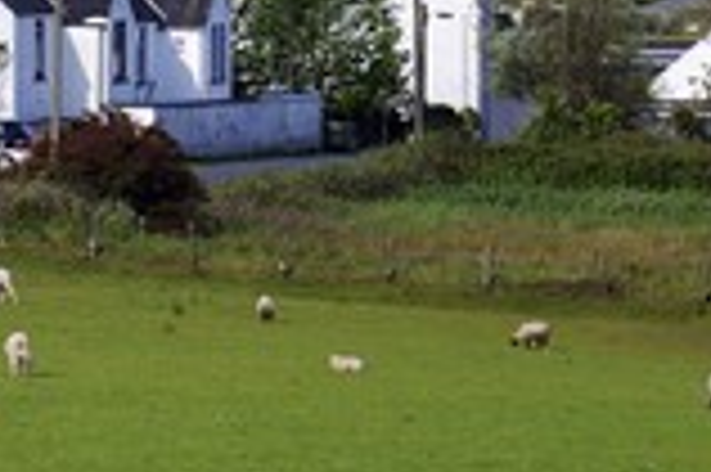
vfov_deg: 2.7
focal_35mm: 505
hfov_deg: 4.1
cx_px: 4
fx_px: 9963
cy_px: 49
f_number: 11
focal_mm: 190
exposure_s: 1/200
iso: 200
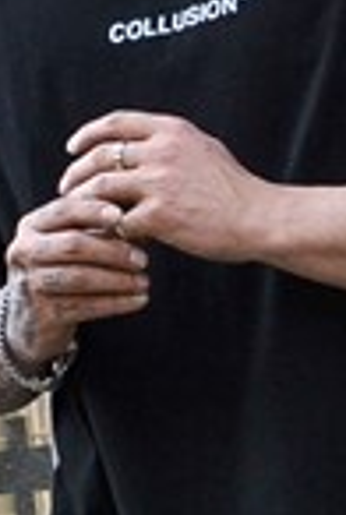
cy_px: 631
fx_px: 3530
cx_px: 357
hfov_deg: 5.6
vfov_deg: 8.3
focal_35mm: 246
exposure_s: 1/125
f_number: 5.6
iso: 320
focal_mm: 32
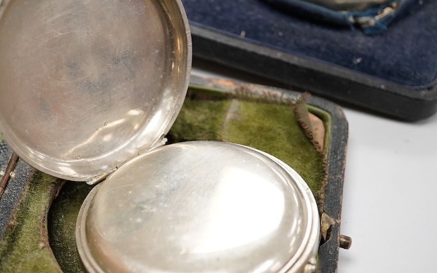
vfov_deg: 17.4
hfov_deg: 27.3
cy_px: 177
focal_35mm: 75
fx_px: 893
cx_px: 146
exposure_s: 1/400
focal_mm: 30
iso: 2500
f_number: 5
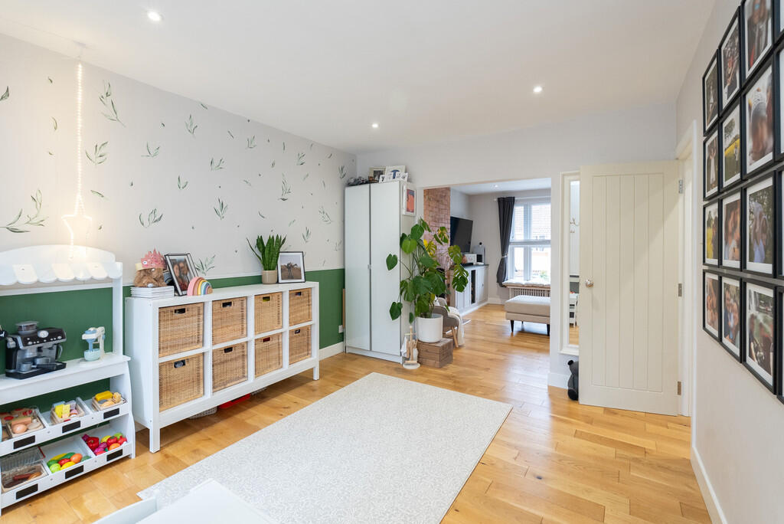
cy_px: 262
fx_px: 349
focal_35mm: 16
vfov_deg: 73.8
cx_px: 392
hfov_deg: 96.7
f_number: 7.1
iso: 1000
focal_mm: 16
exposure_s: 1/25
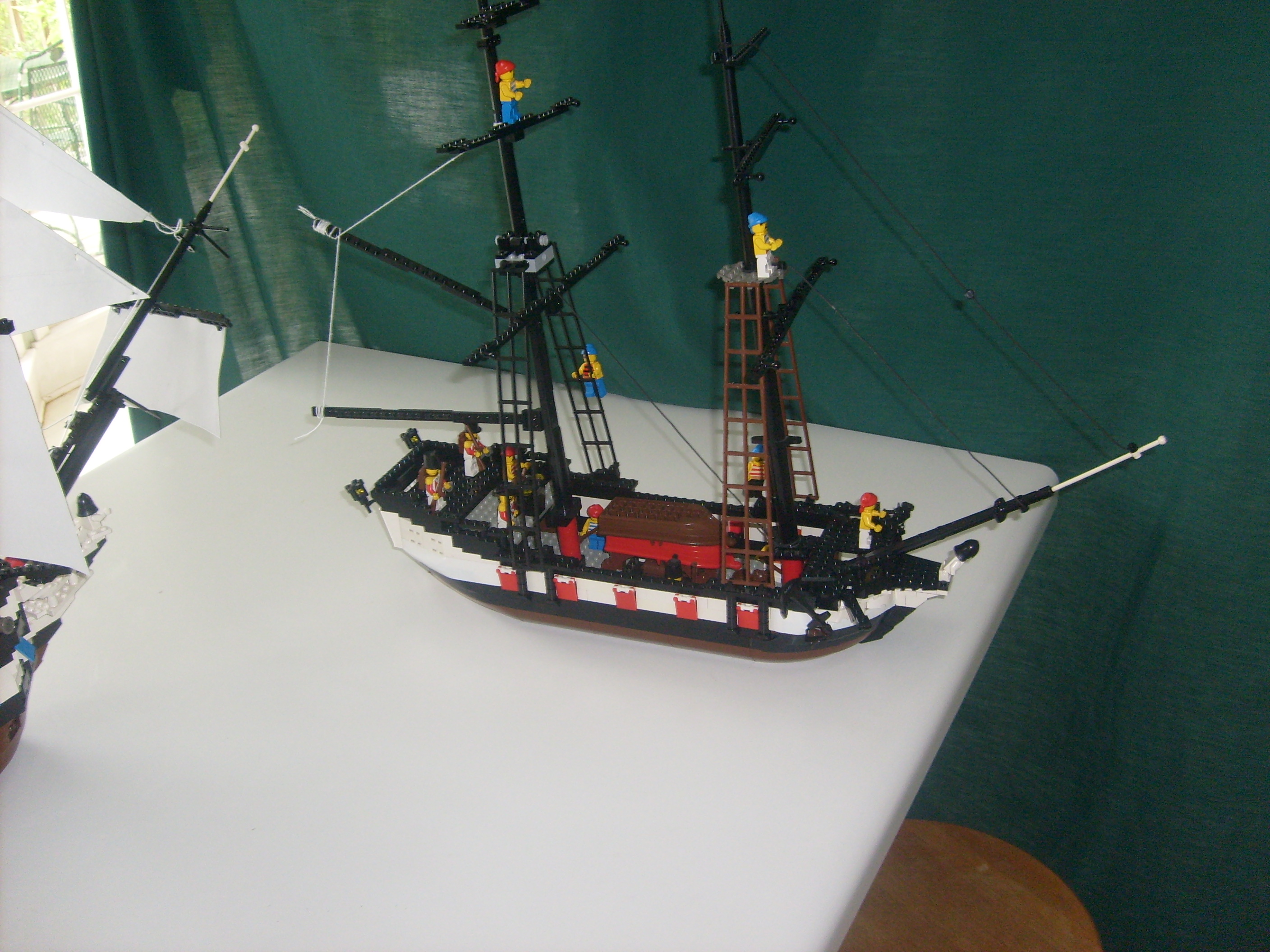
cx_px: 635
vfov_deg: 40.7
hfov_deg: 52.6
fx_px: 1284
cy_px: 476
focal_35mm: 35
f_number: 2.8
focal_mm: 5.8
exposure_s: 1/45
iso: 100
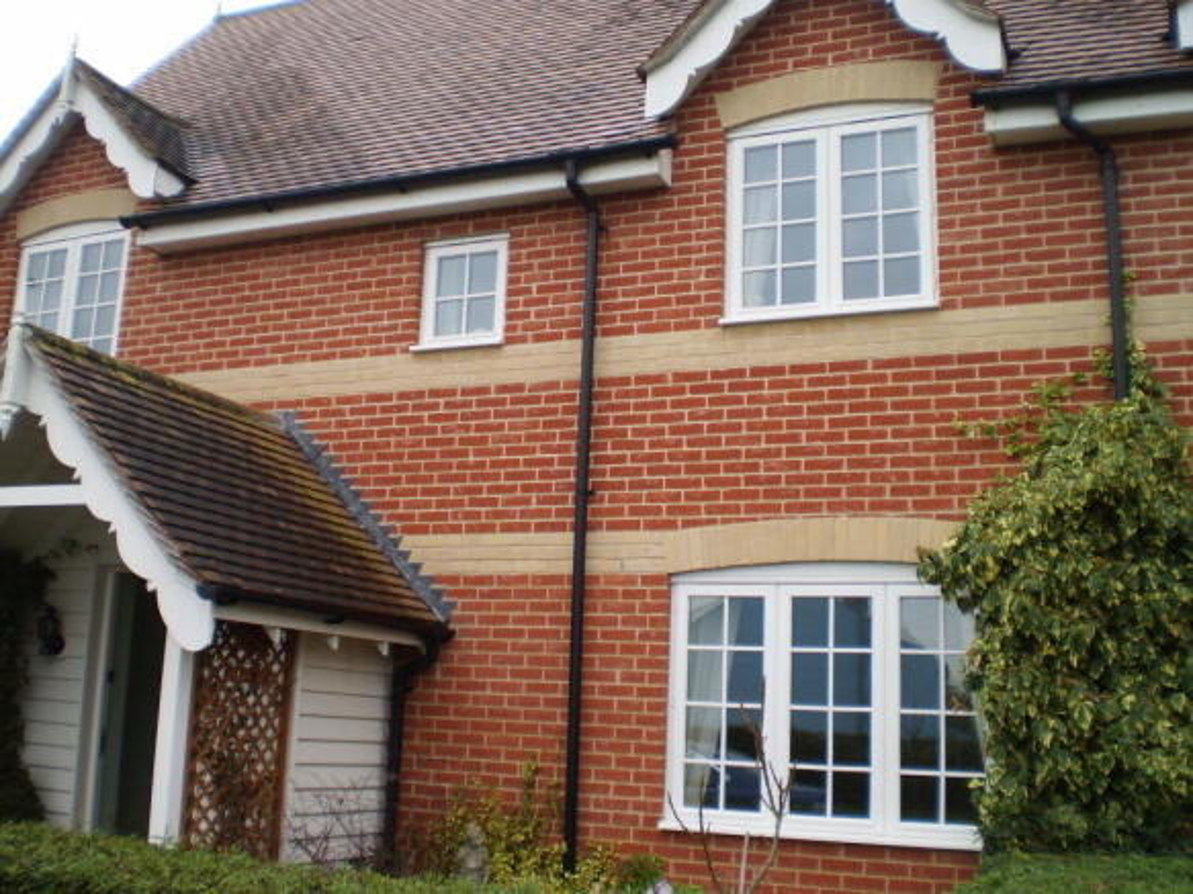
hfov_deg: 51.4
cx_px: 596
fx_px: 1240
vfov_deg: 39.6
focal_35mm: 36
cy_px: 447
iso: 64
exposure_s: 1/200
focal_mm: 6.3
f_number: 3.1
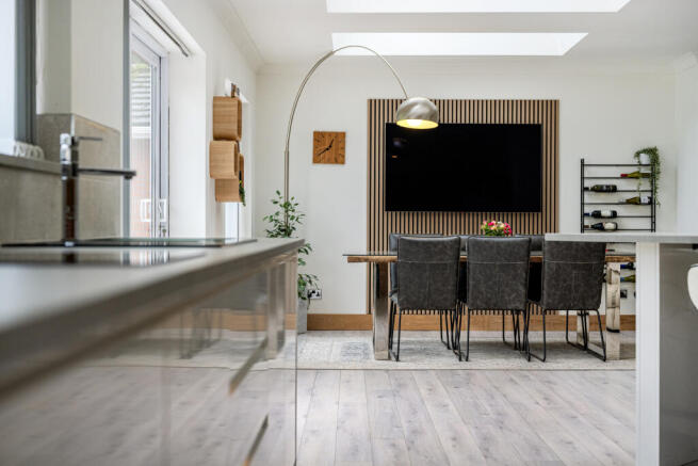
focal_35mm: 50
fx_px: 970
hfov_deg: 39.6
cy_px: 233
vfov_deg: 27.0
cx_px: 349
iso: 640
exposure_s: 1/320
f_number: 3.2
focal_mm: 50
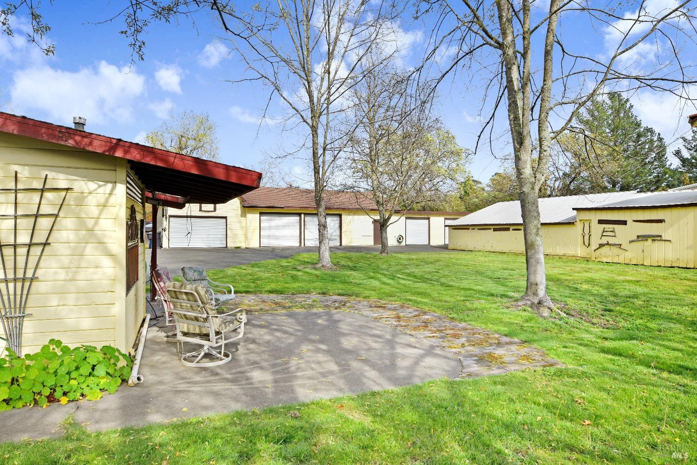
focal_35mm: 21
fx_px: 407
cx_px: 348
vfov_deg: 59.5
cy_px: 232
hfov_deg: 81.2
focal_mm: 14
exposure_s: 1/250
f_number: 8
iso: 100
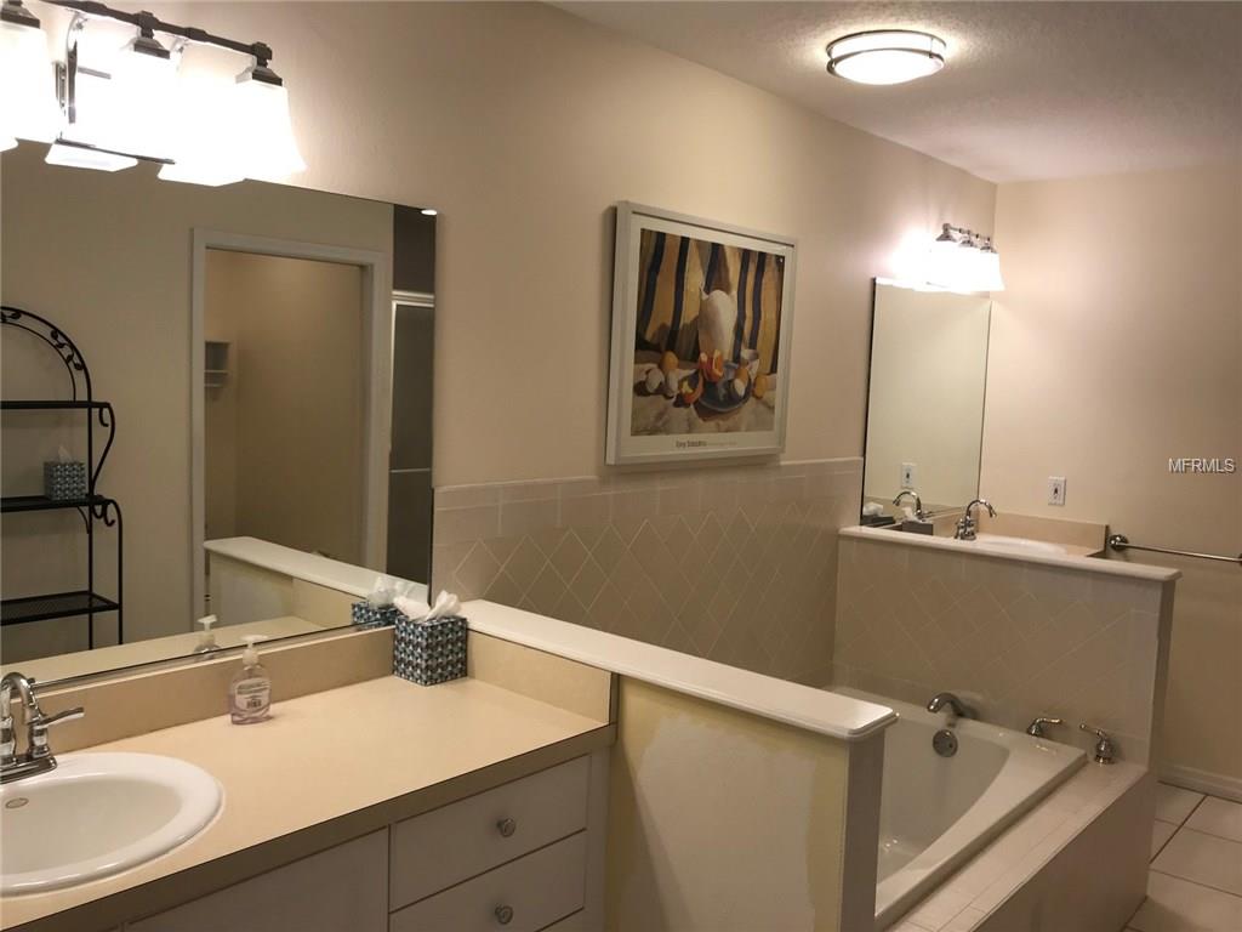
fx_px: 1005
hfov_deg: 63.4
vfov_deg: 49.7
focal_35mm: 28
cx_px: 621
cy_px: 466
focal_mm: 3.99
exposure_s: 1/60
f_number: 1.8
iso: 25
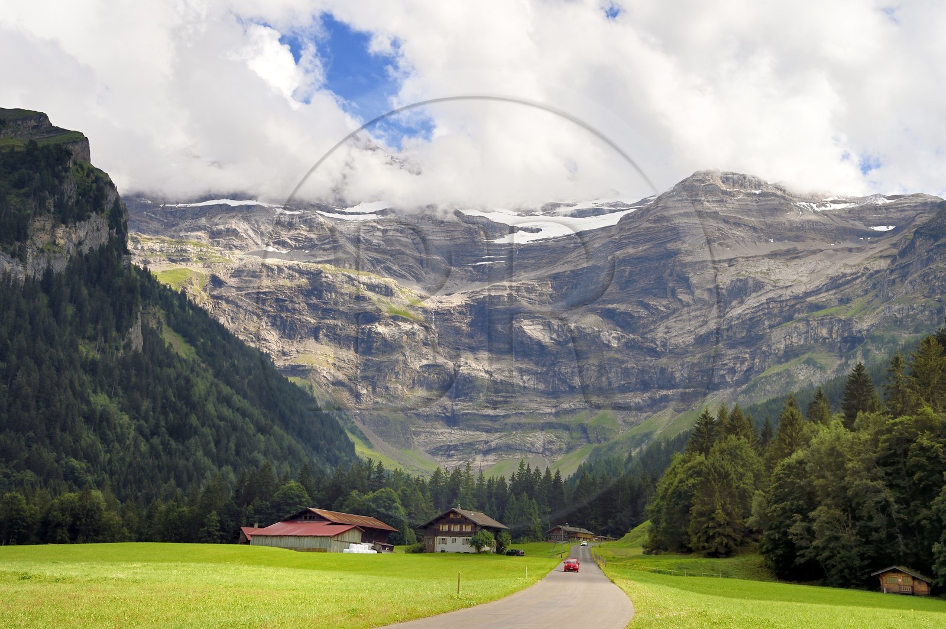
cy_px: 314
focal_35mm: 48
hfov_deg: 41.1
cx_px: 473
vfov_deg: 28.0
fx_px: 1260
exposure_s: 1/250
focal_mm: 48
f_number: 11
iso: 200
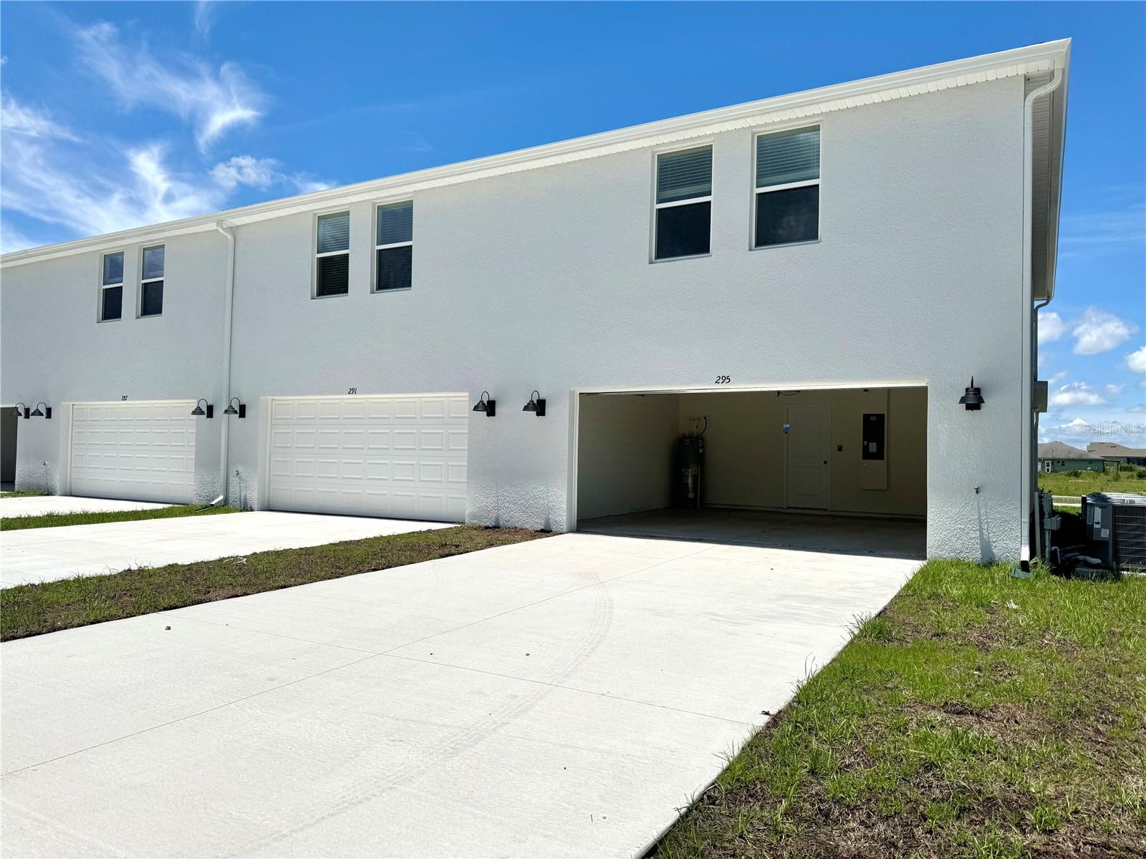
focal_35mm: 24
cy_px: 430
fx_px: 795
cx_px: 573
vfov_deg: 56.8
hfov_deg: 71.6
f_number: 1.78
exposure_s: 1/15152
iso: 80
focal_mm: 6.76
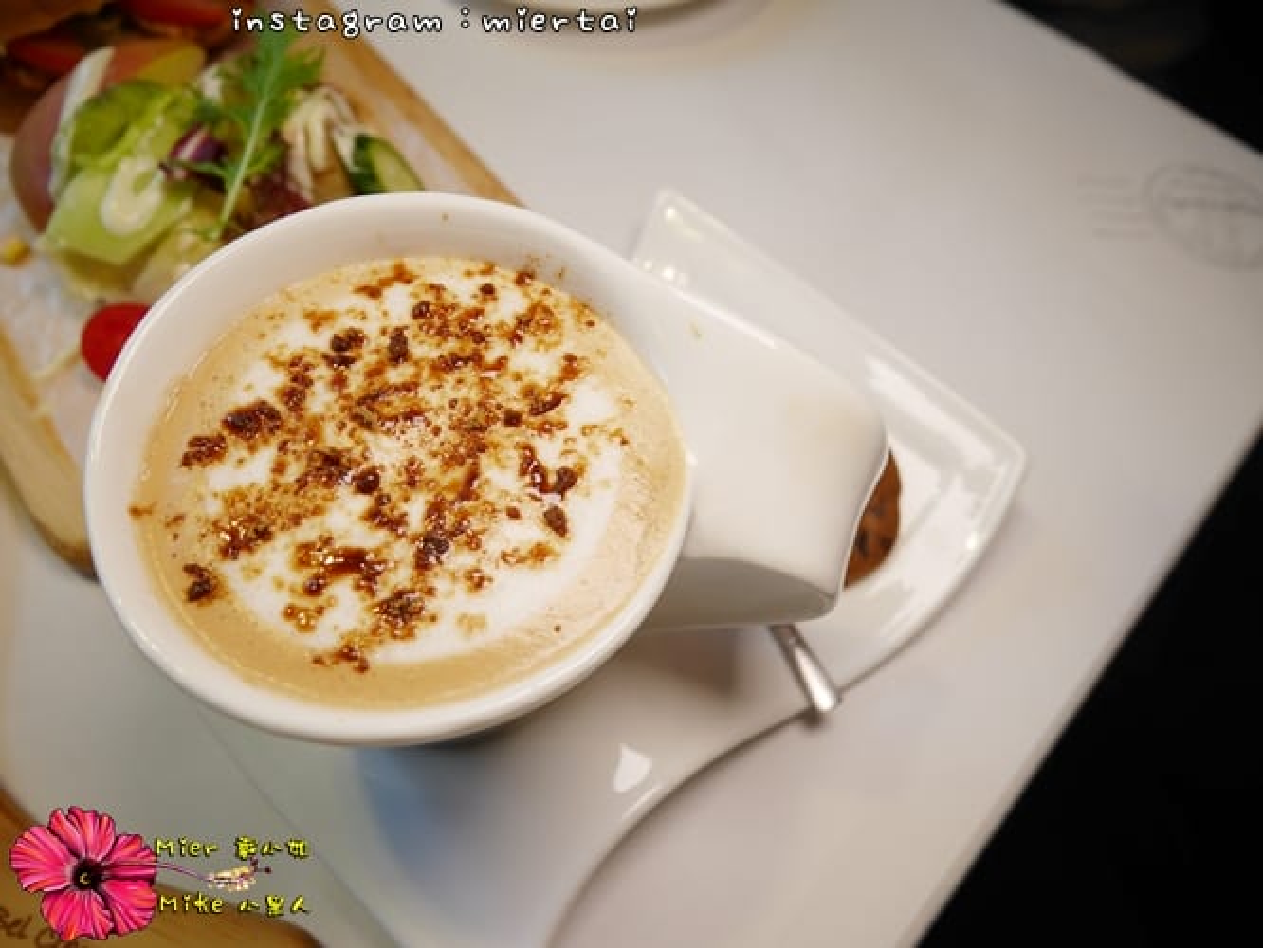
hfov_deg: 71.6
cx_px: 632
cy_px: 474
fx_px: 876
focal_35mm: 24
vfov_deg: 56.8
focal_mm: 12
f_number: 3.5
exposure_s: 1/60
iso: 200
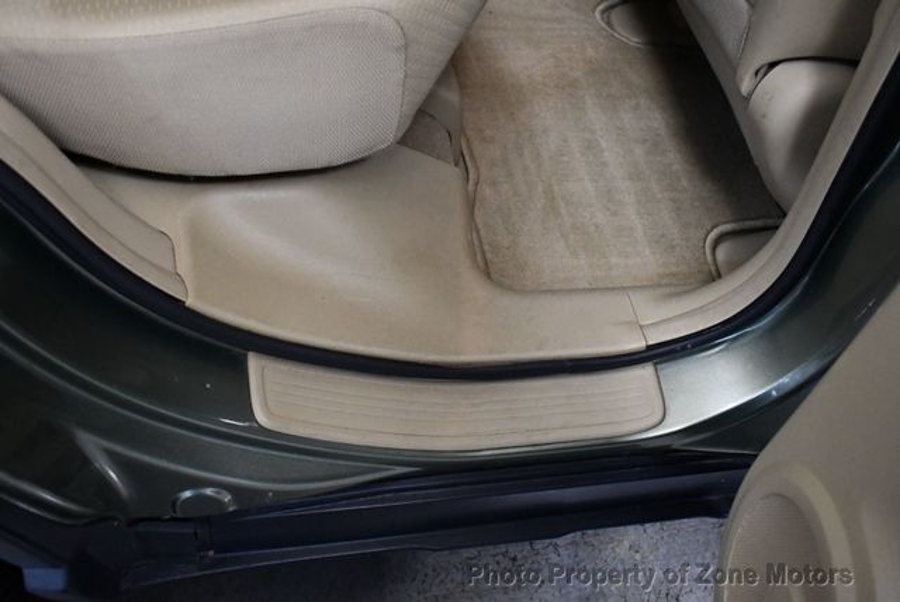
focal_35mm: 36
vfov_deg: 36.9
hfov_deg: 53.1
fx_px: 901
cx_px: 450
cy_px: 301
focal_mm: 18
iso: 2800
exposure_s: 1/125
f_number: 3.5
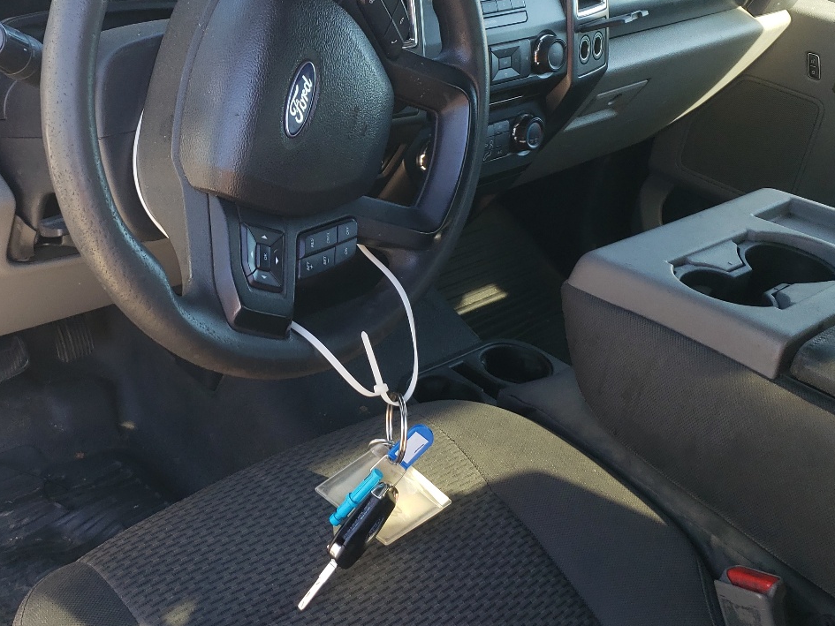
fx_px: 1061
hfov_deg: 41.8
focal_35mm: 44
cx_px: 222
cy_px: 215
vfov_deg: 32.6
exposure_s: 1/179
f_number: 1.5
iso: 50
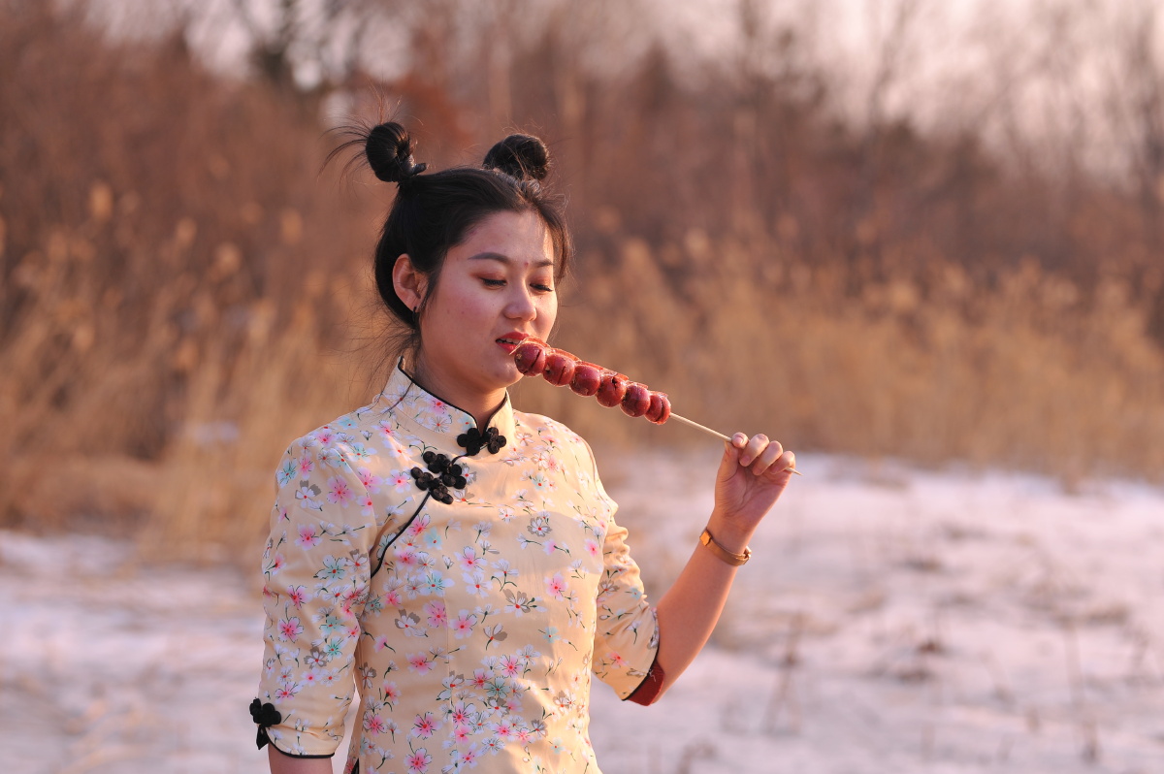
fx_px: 2746
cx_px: 582
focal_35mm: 85
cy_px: 387
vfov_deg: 16.0
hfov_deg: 23.9
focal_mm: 85
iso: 200
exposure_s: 1/1250
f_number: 3.2
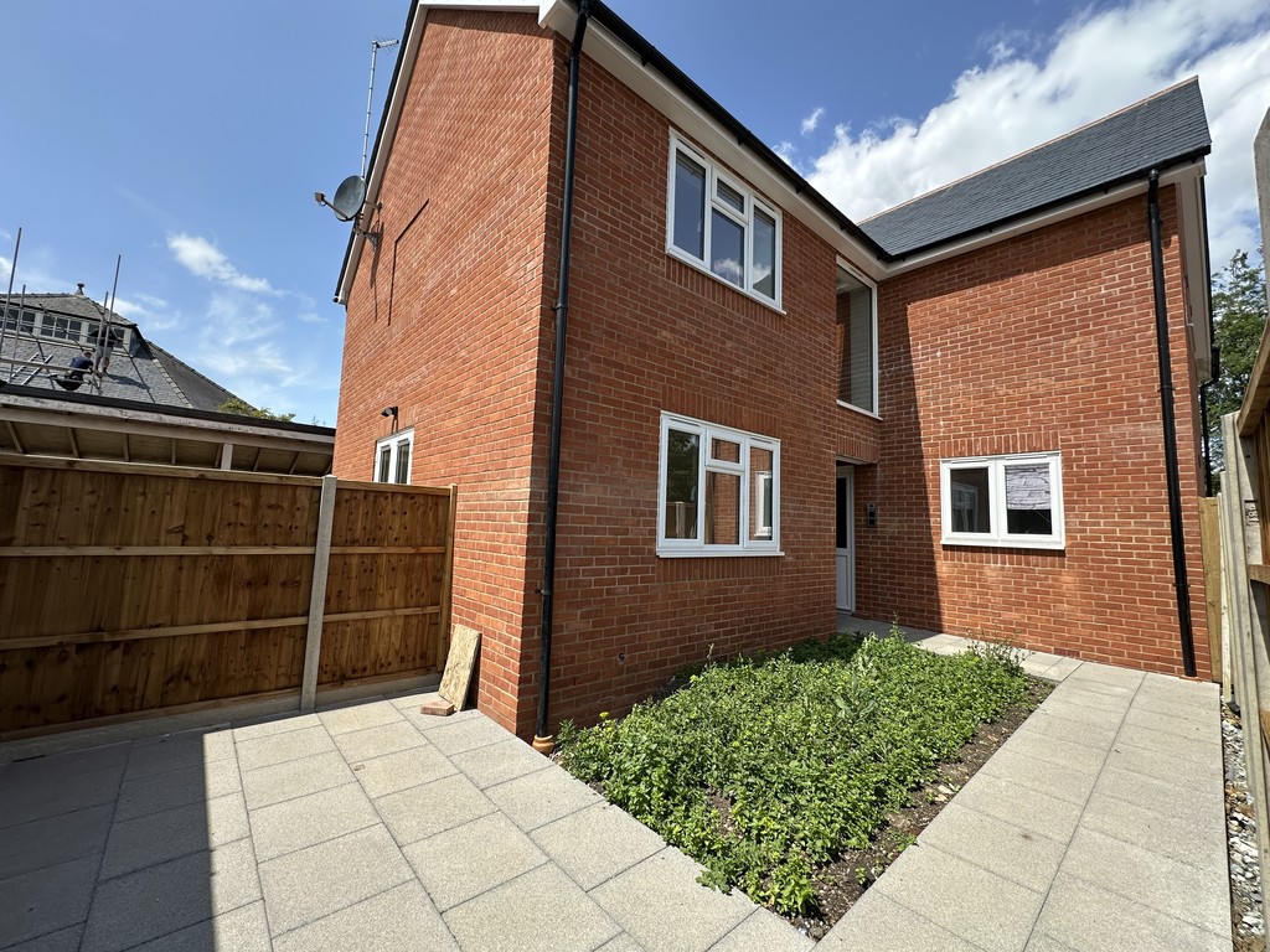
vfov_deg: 85.7
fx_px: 514
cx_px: 635
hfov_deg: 102.1
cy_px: 476
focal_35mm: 14
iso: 40
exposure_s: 1/1114
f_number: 2.2
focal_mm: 2.22
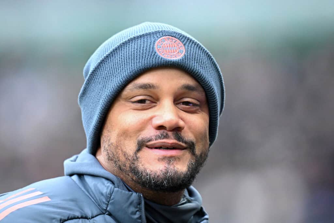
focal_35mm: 600
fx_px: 5565
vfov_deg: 2.3
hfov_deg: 3.4
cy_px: 112
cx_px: 167
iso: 2500
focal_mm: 400
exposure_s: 1/2000
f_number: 2.8
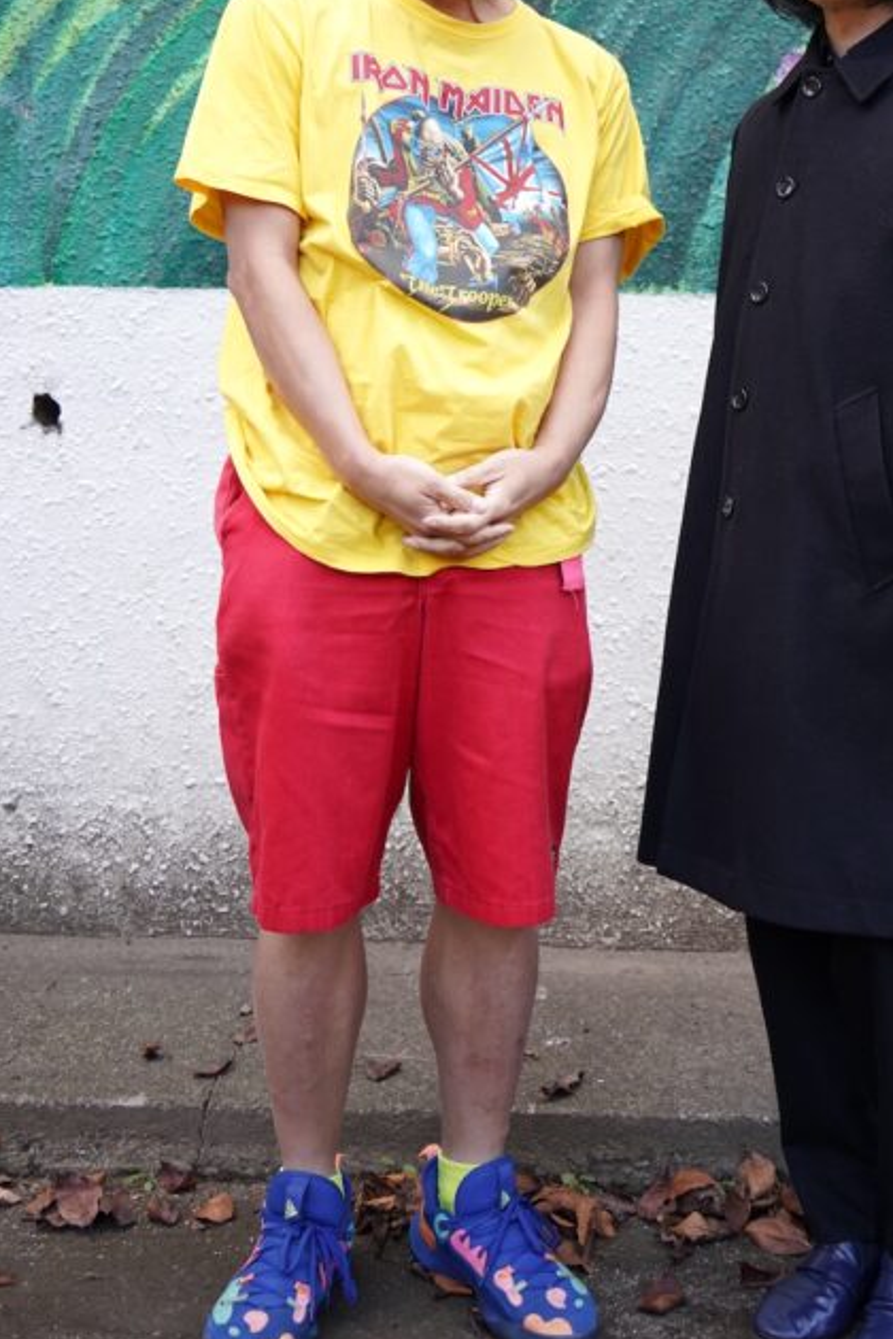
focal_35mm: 52
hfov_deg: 25.8
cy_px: 293
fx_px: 1935
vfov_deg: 37.0
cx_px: 618
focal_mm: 32
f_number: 3.2
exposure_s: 1/125
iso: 250
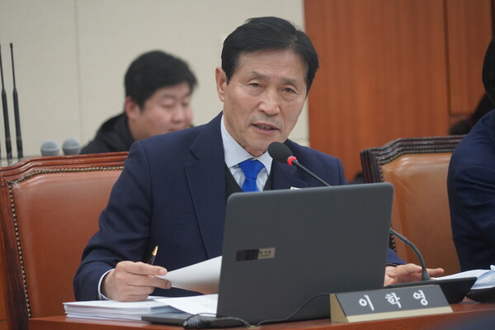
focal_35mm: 208
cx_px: 248
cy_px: 165
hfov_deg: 9.9
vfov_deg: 6.6
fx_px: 2860
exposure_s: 1/250
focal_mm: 208
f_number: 6.3
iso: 5000
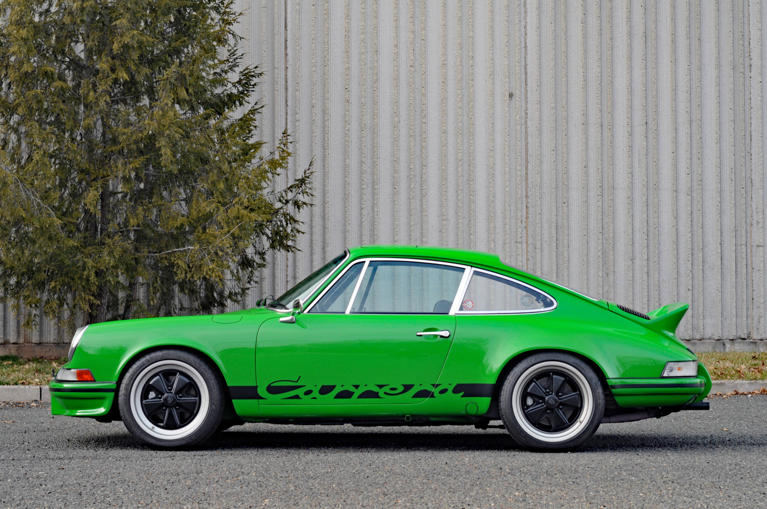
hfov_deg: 27.0
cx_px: 384
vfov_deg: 18.1
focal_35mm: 75
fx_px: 1596
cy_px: 254
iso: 400
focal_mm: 50
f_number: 6.3
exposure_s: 1/125
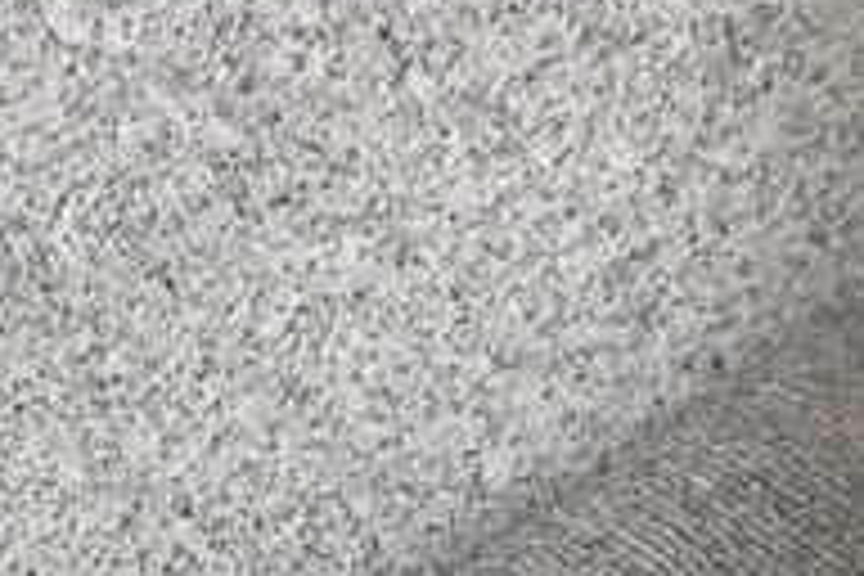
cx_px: -1048
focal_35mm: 151
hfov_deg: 11.7
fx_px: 3624
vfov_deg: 8.7
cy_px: 1060
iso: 40
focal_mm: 3.3
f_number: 2.4
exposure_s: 1/100
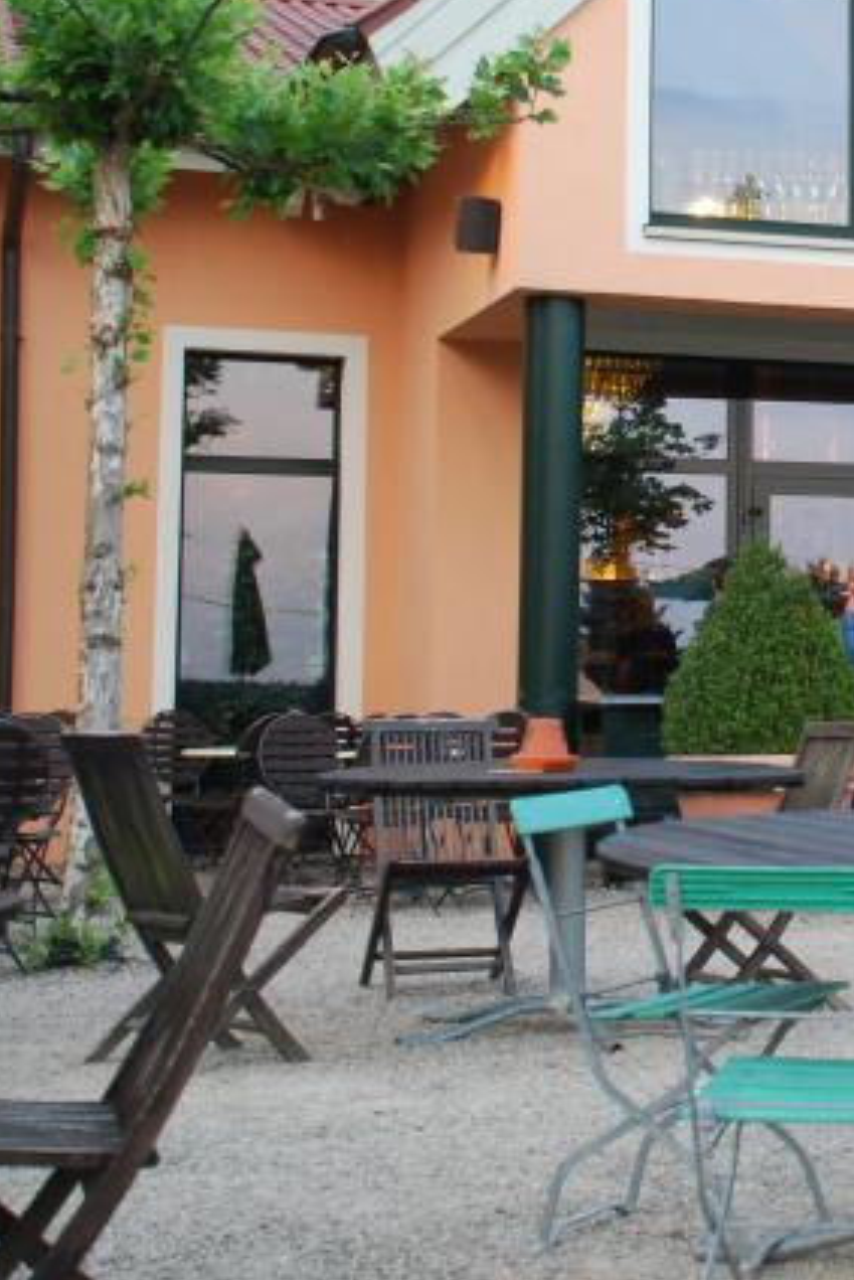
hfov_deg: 19.1
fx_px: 2418
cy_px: 498
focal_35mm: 68
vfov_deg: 29.6
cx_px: 978
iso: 400
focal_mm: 24
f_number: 4
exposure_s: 1/40
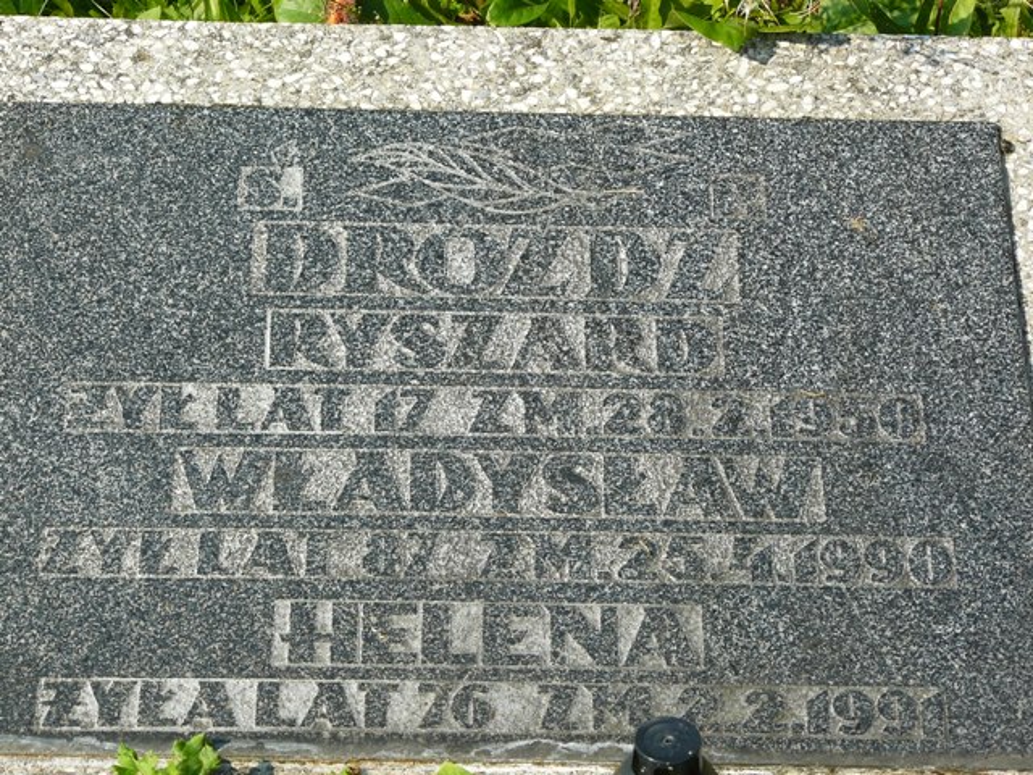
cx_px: 516
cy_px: 388
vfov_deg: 12.5
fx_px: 3551
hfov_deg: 16.6
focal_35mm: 119
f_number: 5.6
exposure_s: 1/250
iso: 100
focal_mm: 19.9
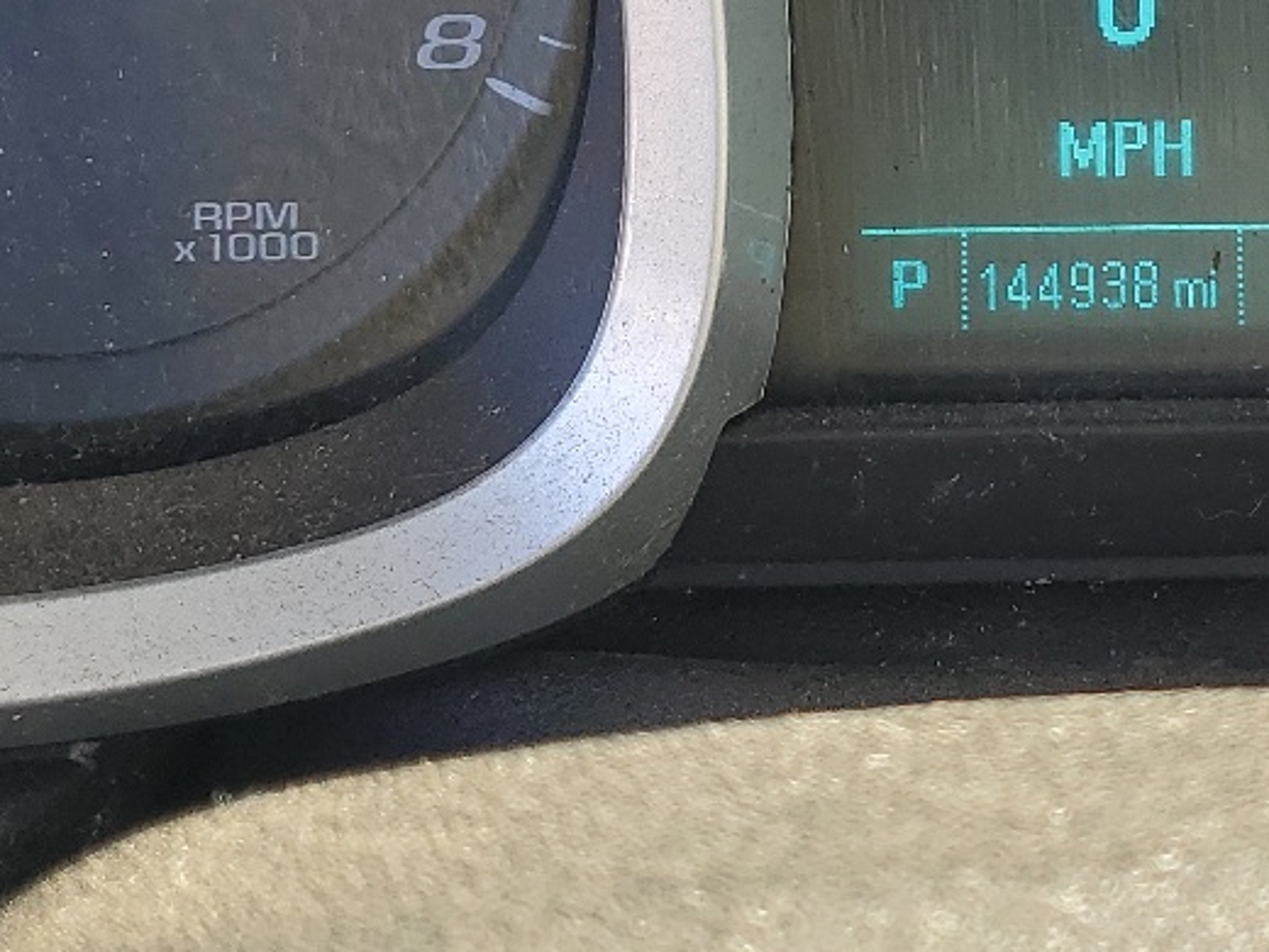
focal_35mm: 80
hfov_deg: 23.9
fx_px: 2933
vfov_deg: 17.8
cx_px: 1088
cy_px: -78
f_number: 1.5
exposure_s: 1/238
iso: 50
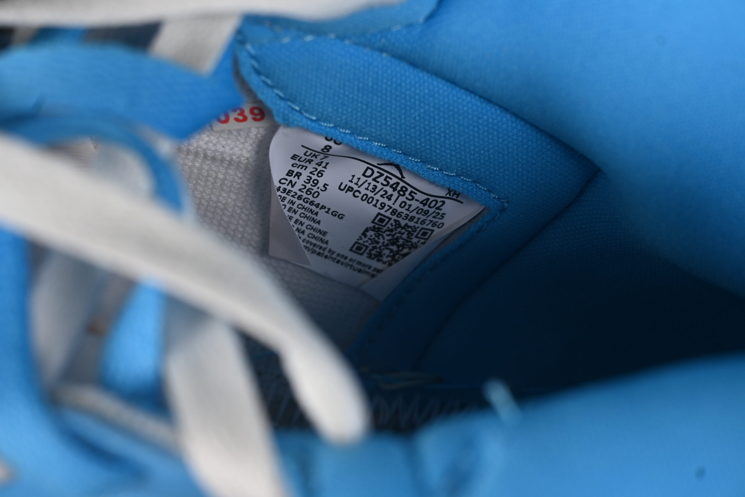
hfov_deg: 27.0
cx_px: 372
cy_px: 248
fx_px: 1552
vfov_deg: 18.2
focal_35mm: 75
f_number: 7.1
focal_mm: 50
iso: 160
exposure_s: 1/80
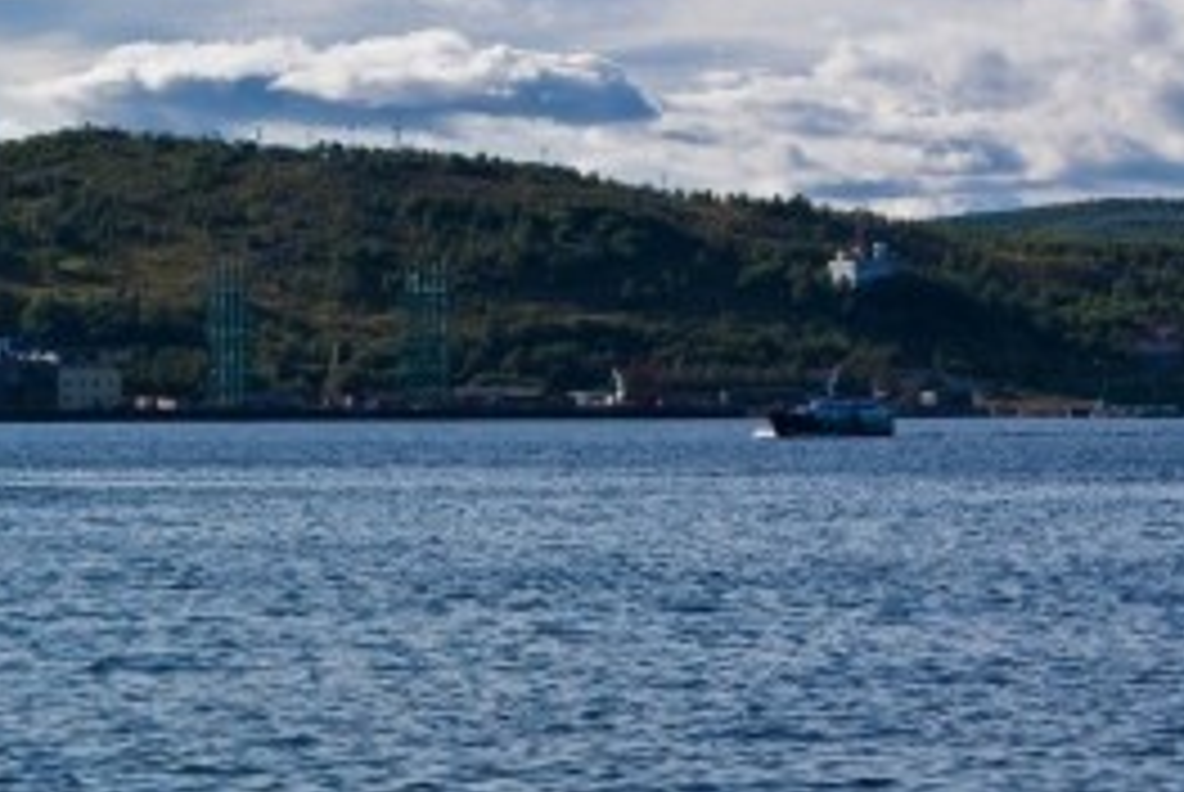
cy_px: 398
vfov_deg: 7.6
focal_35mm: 180
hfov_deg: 11.4
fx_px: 5926
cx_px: 810
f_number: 5.6
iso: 200
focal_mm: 70
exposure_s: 1/1250
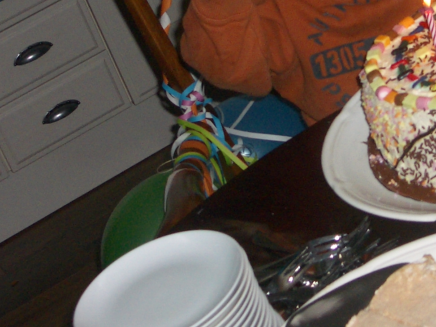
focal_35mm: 116
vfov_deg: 12.6
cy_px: -6
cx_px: 336
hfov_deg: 16.9
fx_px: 1461
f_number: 3.1
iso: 100
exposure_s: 1/60
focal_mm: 8.2
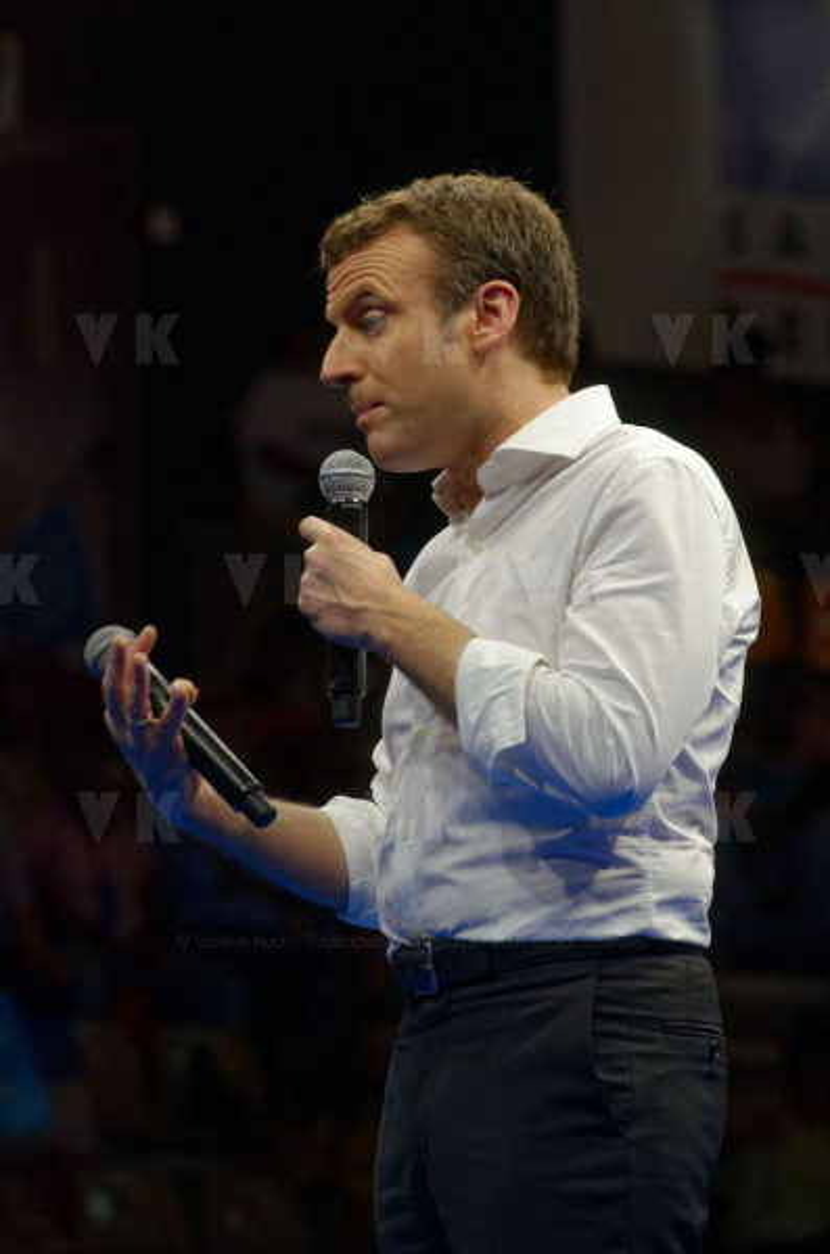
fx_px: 10429
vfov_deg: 6.9
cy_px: 627
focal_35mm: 300
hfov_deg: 4.6
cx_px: 415
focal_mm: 200
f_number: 5.6
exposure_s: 1/100
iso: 1000
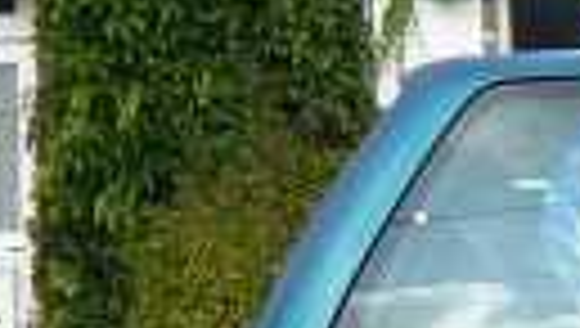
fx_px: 2803
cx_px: -306
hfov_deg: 11.3
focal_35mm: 182
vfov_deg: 6.6
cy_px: -148
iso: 80
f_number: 5.6
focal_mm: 6
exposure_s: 1/200
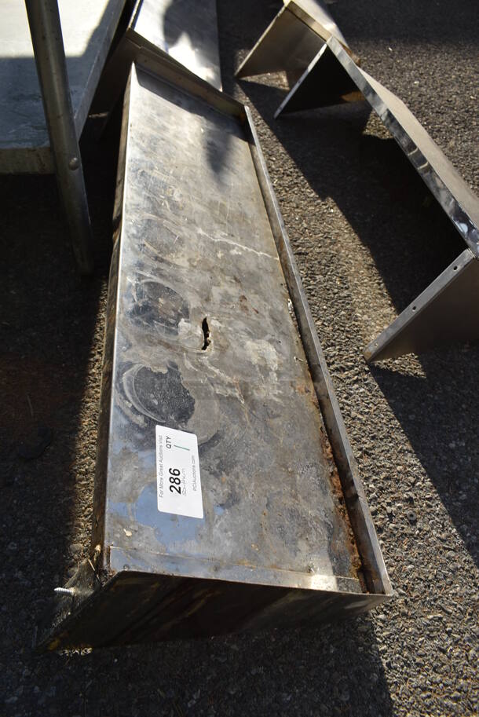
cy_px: 358
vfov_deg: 67.3
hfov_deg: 48.0
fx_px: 538
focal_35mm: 27
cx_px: 240
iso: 200
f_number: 8
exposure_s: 1/400
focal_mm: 18
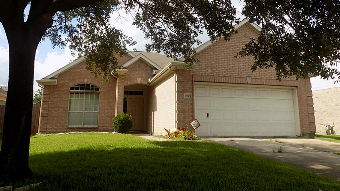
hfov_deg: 64.3
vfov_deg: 38.5
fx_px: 270
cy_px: 64
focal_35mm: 30
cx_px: 172
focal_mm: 4.8
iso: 80
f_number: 3.2
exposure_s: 1/640
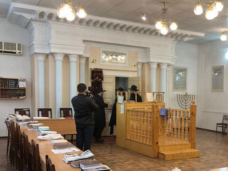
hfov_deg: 42.0
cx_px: 163
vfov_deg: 32.6
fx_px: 290
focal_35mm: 44
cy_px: 113
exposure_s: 1/50
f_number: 1.8
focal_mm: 4
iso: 200
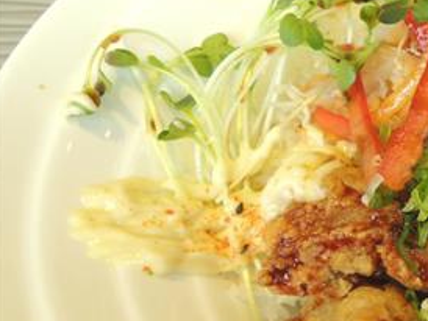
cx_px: 492
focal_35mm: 56
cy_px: 234
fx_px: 693
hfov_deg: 30.1
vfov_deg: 25.9
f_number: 2.8
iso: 400
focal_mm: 4.3
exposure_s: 1/30
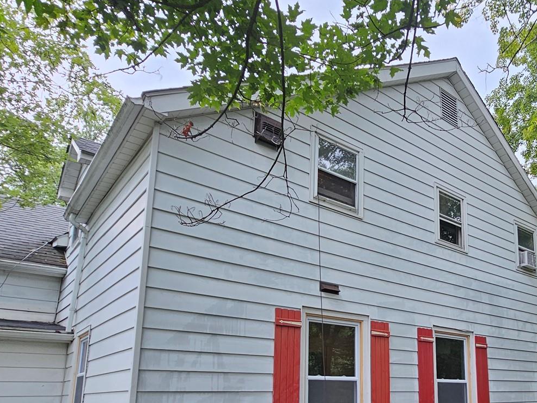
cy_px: 321
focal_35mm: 27
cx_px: 422
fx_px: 419
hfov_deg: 60.6
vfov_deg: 48.5
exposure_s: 1/148
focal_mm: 2.2
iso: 50
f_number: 2.2
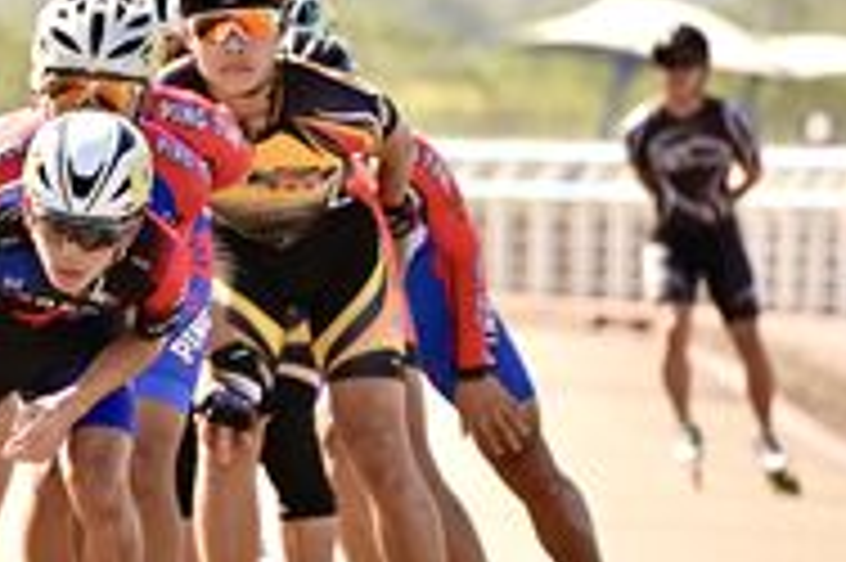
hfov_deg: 3.2
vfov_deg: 2.1
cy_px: 301
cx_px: -40
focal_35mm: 640
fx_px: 15027
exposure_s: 1/200
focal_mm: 300
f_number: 7.1
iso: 110
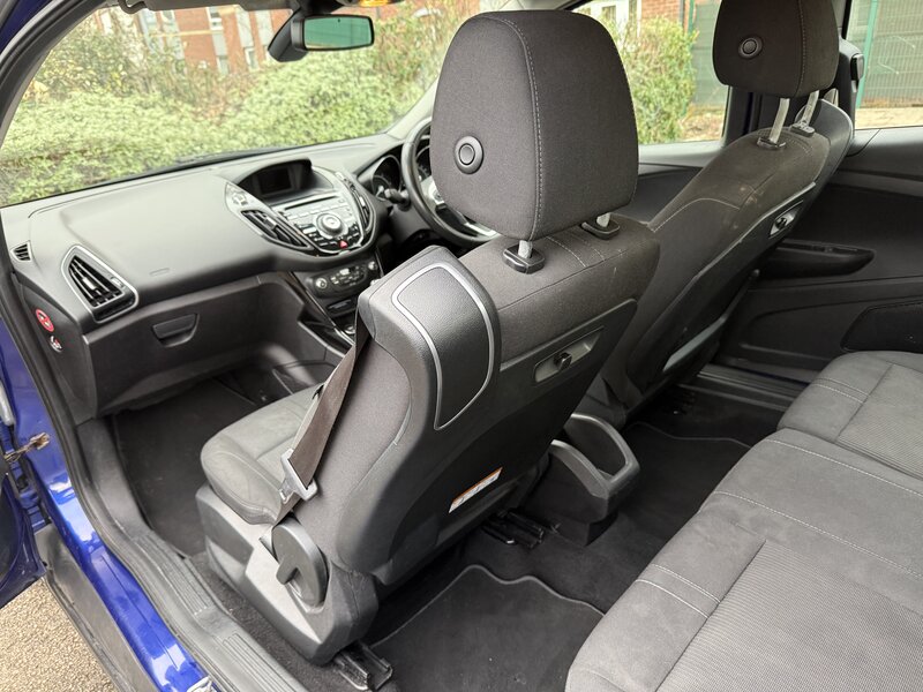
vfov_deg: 56.8
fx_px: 640
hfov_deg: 71.6
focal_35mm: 24
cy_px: 346
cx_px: 462
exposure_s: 1/60
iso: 250
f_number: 1.78
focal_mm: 6.76
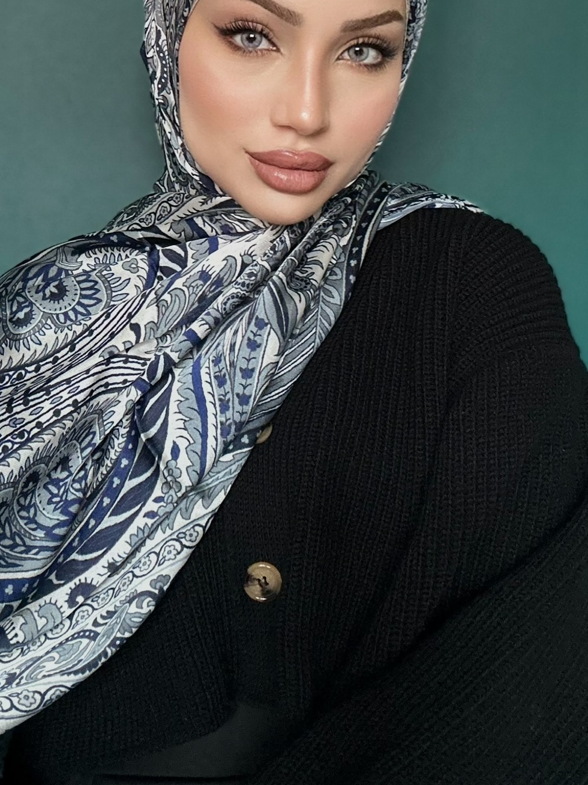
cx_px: 226
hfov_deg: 30.8
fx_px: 1065
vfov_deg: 39.3
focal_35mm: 47
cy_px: 194
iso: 250
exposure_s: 1/60
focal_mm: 2.69
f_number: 1.9
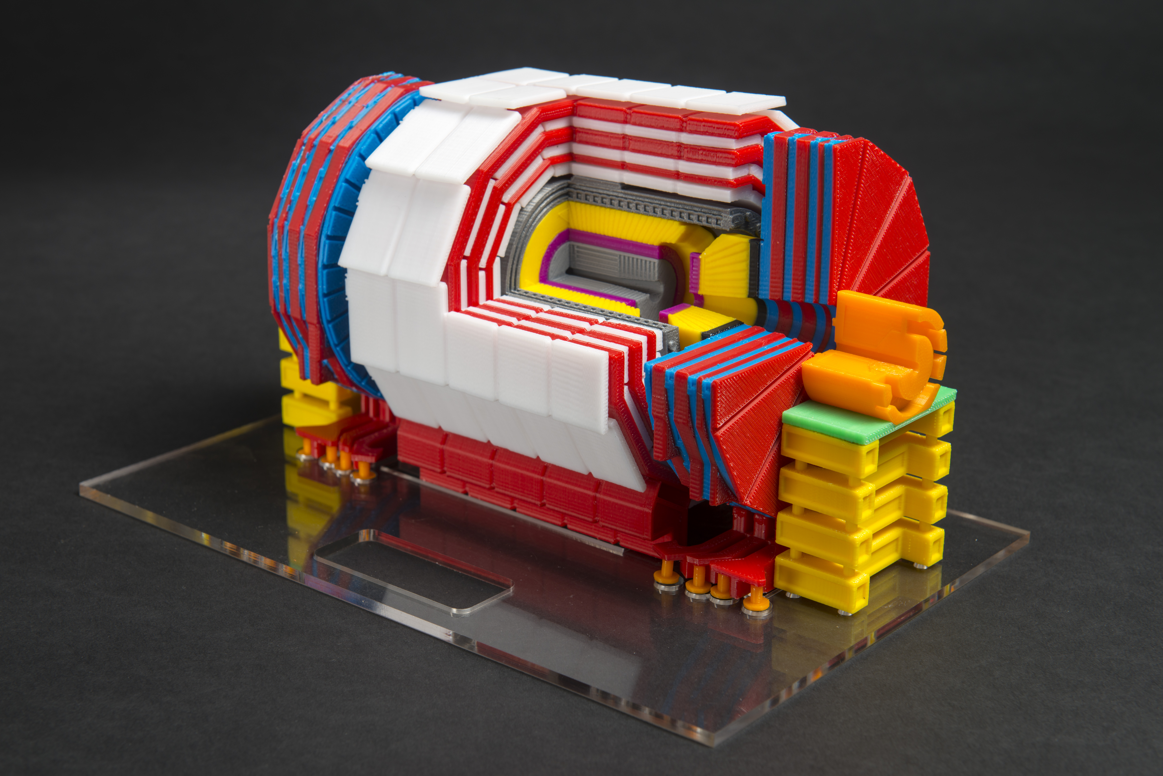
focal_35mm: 60
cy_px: 388
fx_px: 1939
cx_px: 582
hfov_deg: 33.4
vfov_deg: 22.6
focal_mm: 60
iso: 100
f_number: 10
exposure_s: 1/125
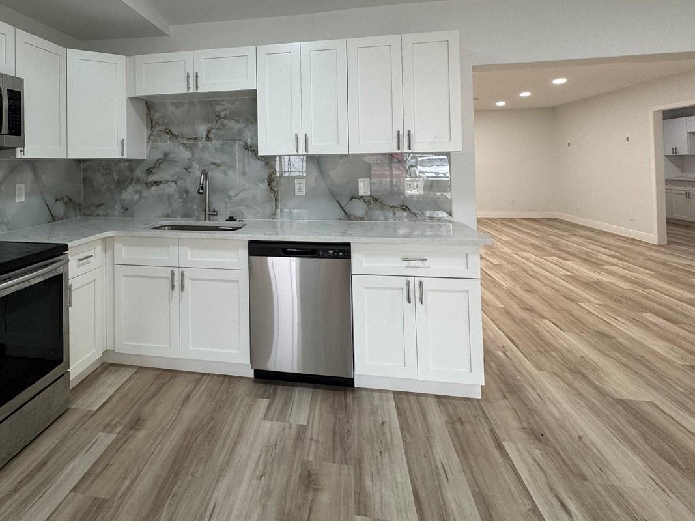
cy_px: 155
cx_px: 255
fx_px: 422
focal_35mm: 21
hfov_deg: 77.4
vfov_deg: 61.2
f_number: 2.2
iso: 160
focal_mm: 2.22
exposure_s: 1/120
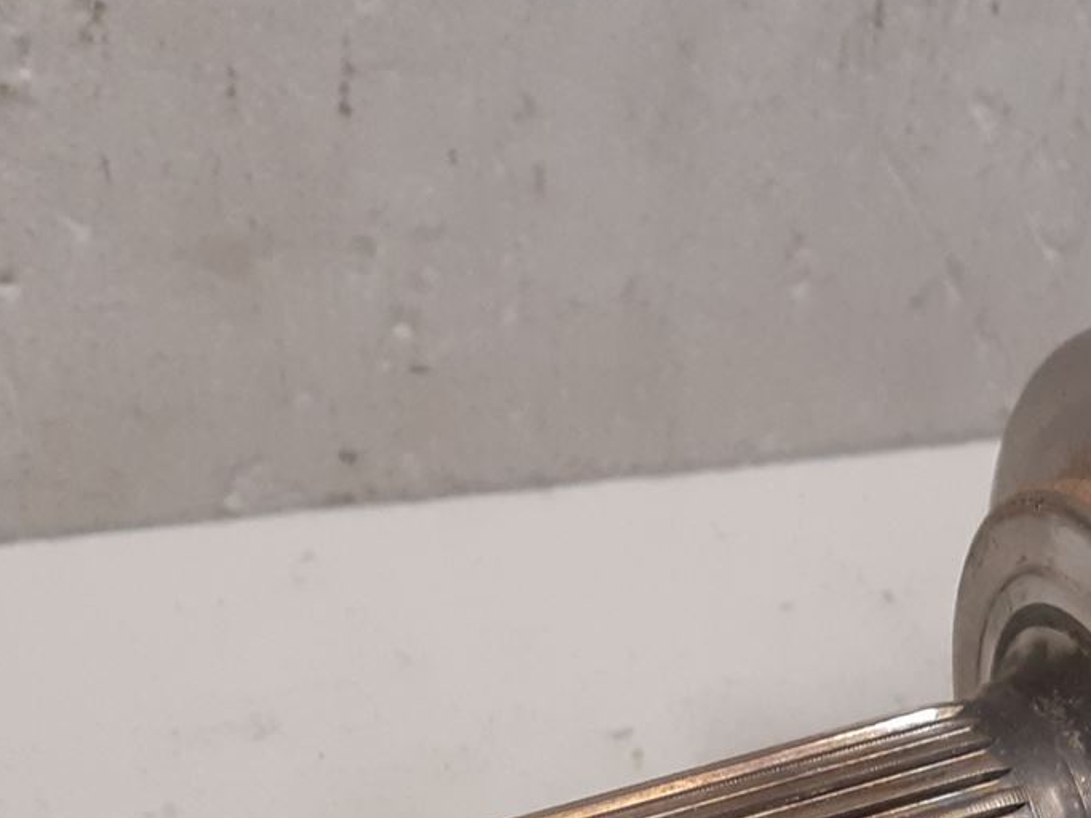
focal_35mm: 78
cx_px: 863
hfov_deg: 24.6
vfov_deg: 18.2
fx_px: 2458
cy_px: 901
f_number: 1.7
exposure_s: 1/50
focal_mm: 3.93
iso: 160
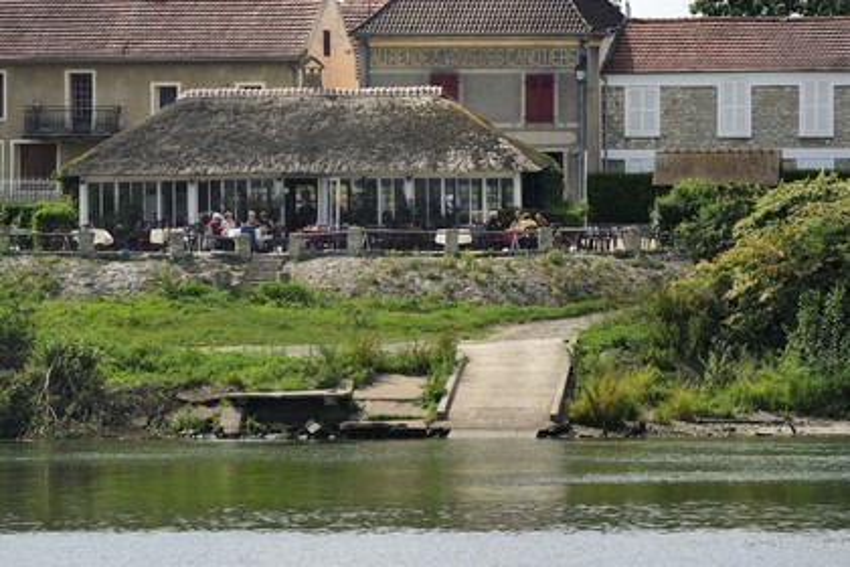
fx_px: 6375
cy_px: 284
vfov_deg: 5.1
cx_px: 425
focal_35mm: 270
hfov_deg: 7.6
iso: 200
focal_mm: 270
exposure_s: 1/320
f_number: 11
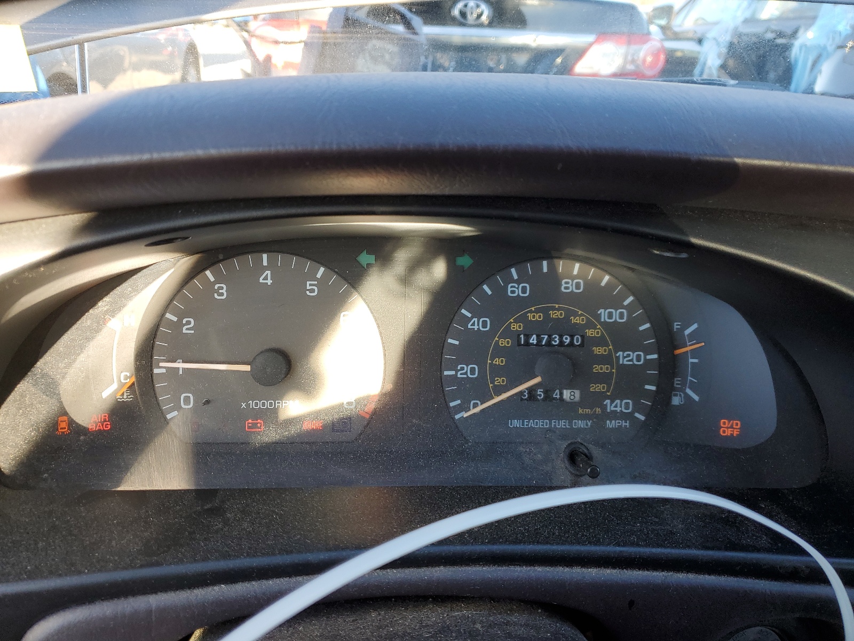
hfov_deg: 67.3
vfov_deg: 53.1
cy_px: 320
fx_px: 641
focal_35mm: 26
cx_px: 427
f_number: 1.5
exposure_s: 1/149
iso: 50
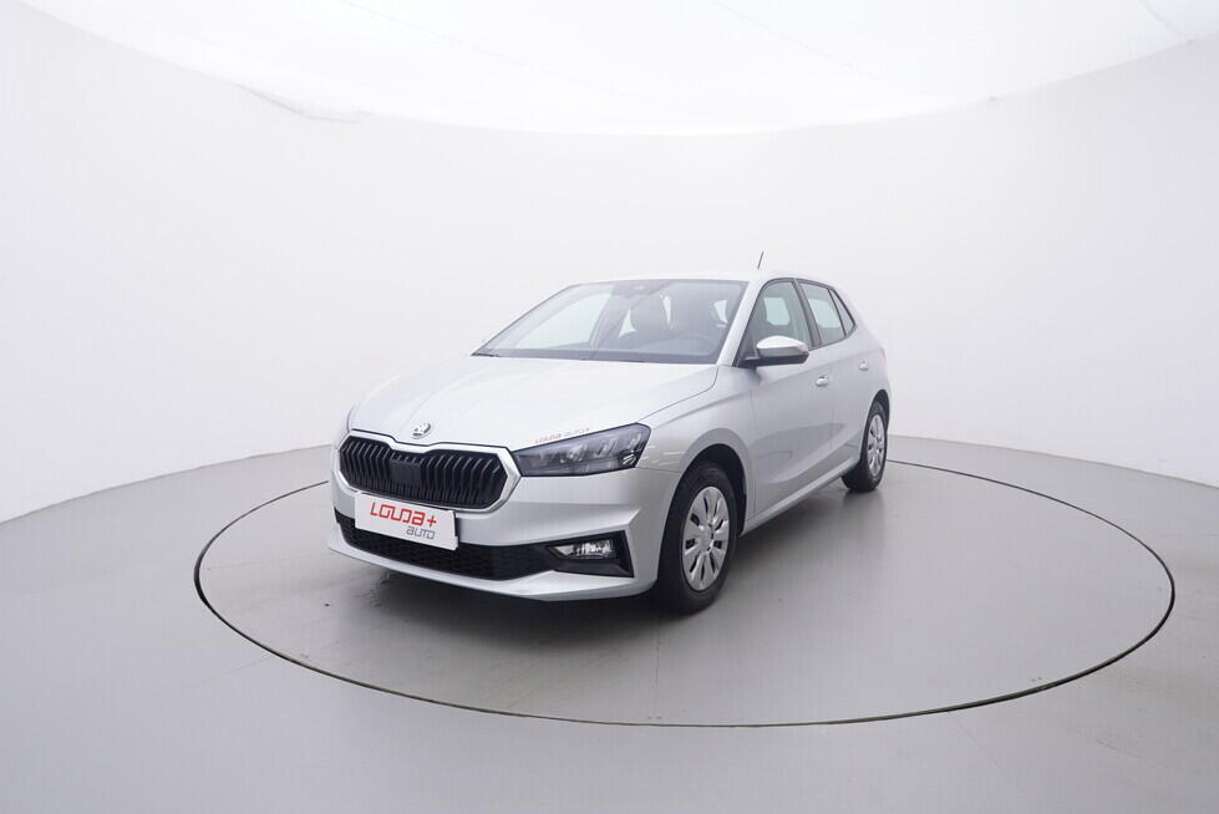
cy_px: 407
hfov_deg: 74.8
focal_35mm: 24
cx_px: 609
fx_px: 797
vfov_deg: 54.1
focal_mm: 15
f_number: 5
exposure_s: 1/80
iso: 200
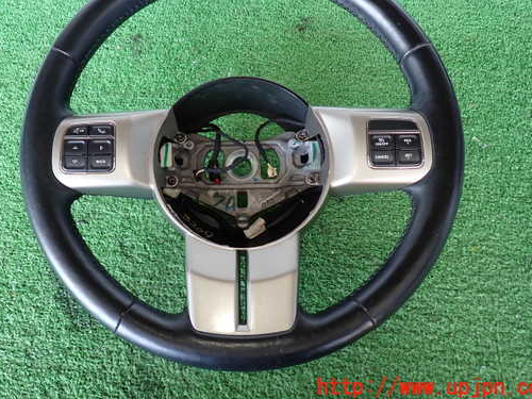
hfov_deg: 59.8
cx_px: 238
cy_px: 162
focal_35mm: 30
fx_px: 461
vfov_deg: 46.6
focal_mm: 4.5
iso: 200
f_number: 2
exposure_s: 1/60
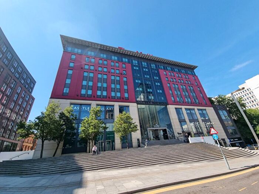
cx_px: 130
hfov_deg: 106.2
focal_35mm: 13
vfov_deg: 89.9
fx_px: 97
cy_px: 97
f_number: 2.2
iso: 50
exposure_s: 1/948
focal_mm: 2.2
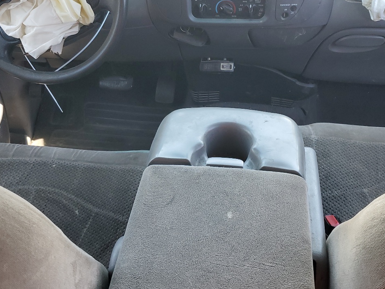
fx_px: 489
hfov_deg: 42.8
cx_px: 219
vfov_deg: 32.8
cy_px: 119
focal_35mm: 44
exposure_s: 1/120
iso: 70
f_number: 1.5
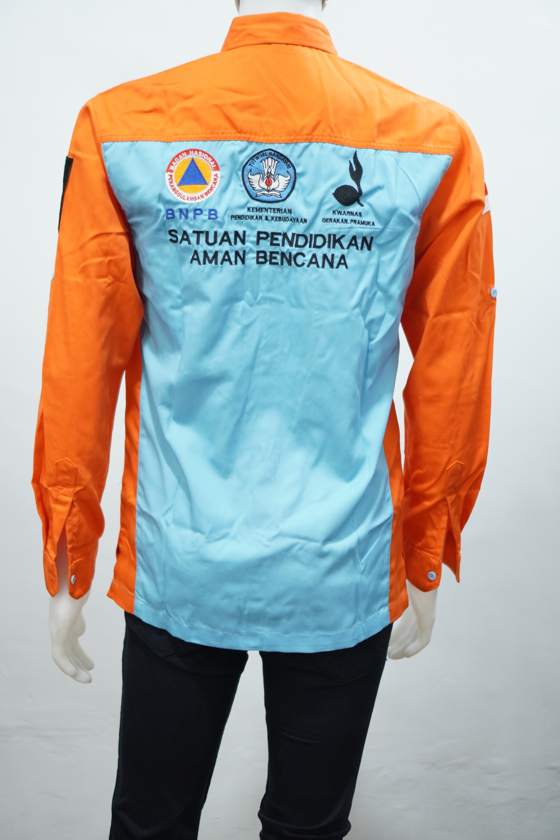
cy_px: 420
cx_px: 280
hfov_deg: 25.8
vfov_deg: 37.9
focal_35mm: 52
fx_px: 1225
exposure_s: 1/125
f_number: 1.8
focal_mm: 35
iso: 800
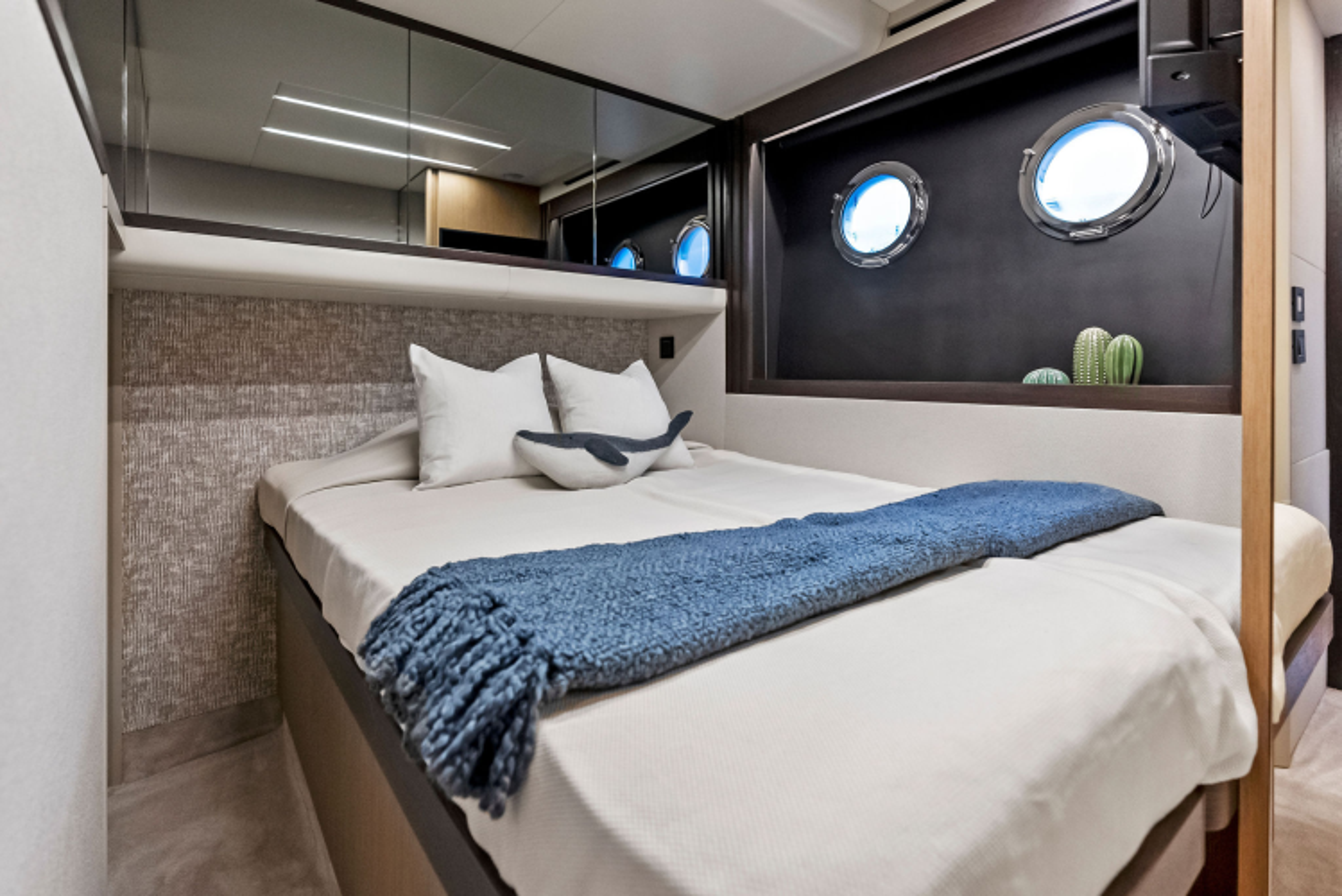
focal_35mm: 16
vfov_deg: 73.8
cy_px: 448
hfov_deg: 96.7
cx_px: 671
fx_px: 597
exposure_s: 1/125
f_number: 4.5
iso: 12800
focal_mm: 16
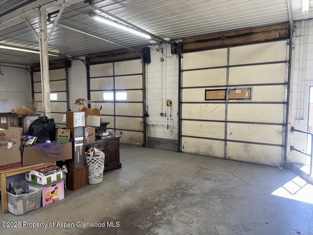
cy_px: 118
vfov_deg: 56.8
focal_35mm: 24
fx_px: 217
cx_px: 156
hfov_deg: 71.6
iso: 64
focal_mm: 6.76
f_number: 1.78
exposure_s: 1/120
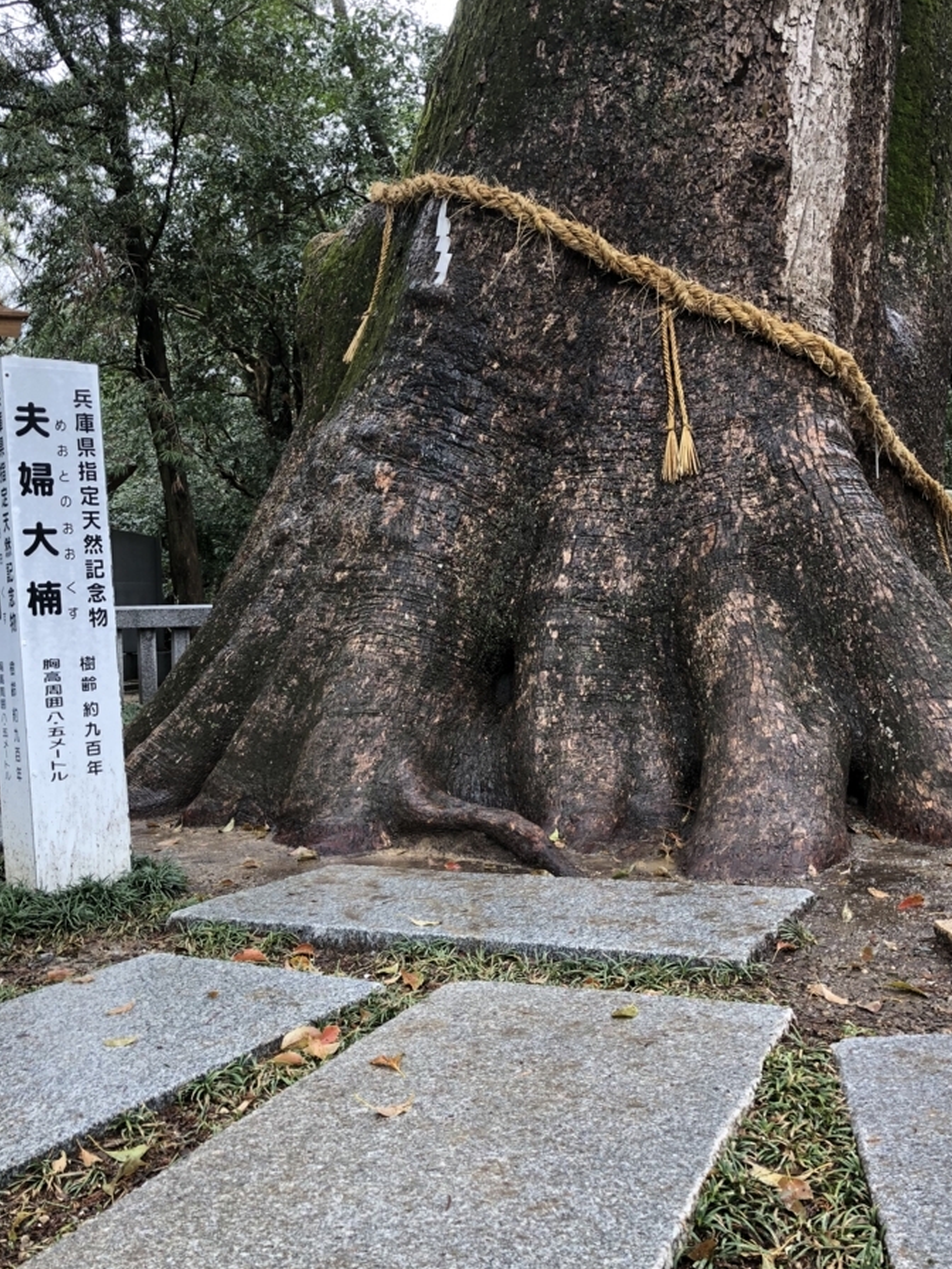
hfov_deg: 44.2
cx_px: 465
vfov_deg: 56.8
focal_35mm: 32
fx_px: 1173
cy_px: 622
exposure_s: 1/120
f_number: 1.8
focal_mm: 4
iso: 40
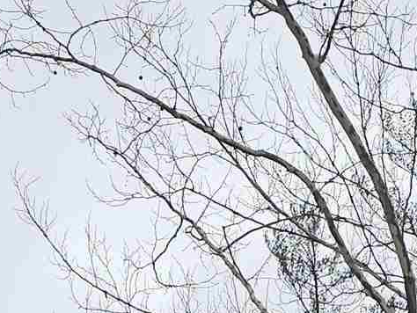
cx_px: 381
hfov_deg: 13.1
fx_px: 1796
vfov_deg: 8.6
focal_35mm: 149
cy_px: 885
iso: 32
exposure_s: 1/359
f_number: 1.7
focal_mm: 6.3
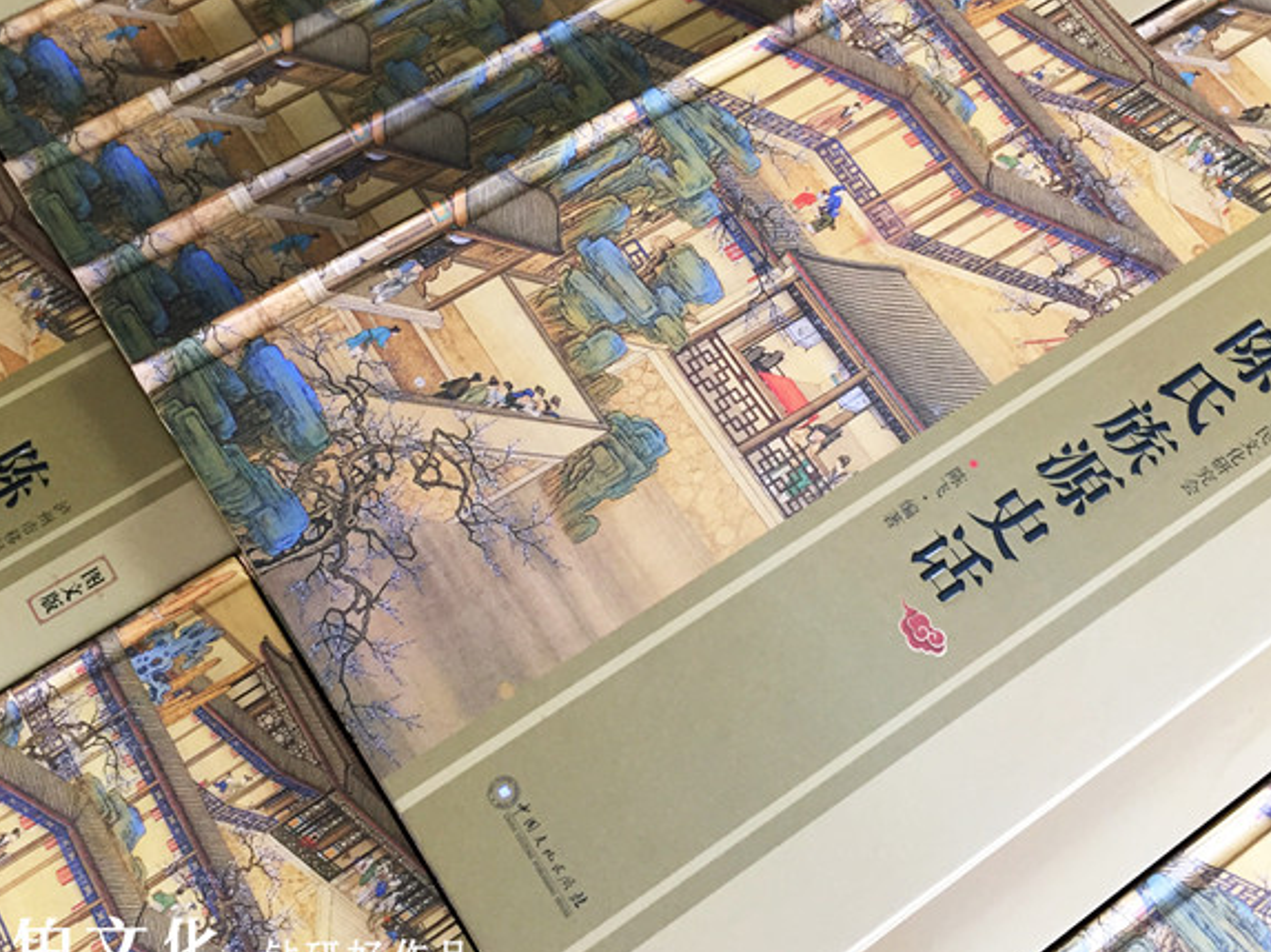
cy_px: 399
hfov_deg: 46.8
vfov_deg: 35.8
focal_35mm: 40
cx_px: 645
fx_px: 1468
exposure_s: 1/33
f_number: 2.2
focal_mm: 4.15
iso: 64
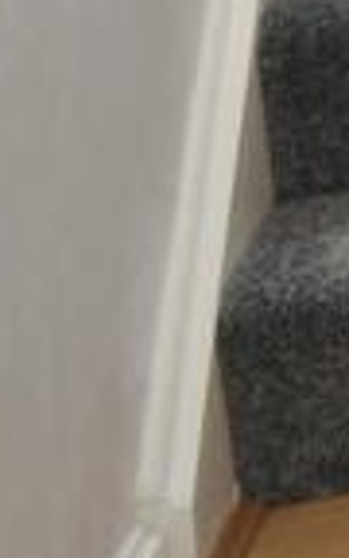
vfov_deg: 16.6
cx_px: 1873
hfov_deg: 5.9
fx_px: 1659
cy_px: -386
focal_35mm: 109
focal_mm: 10
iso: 400
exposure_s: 1/60
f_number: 4
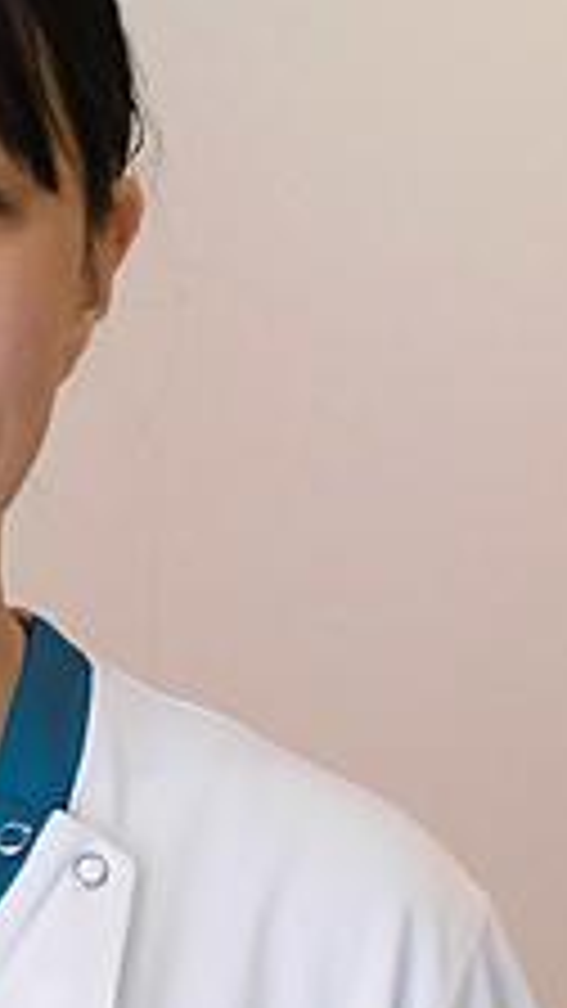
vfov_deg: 15.0
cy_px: 621
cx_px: -241
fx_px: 3822
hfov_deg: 8.3
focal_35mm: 143
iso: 200
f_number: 4.5
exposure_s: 1/60
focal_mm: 9
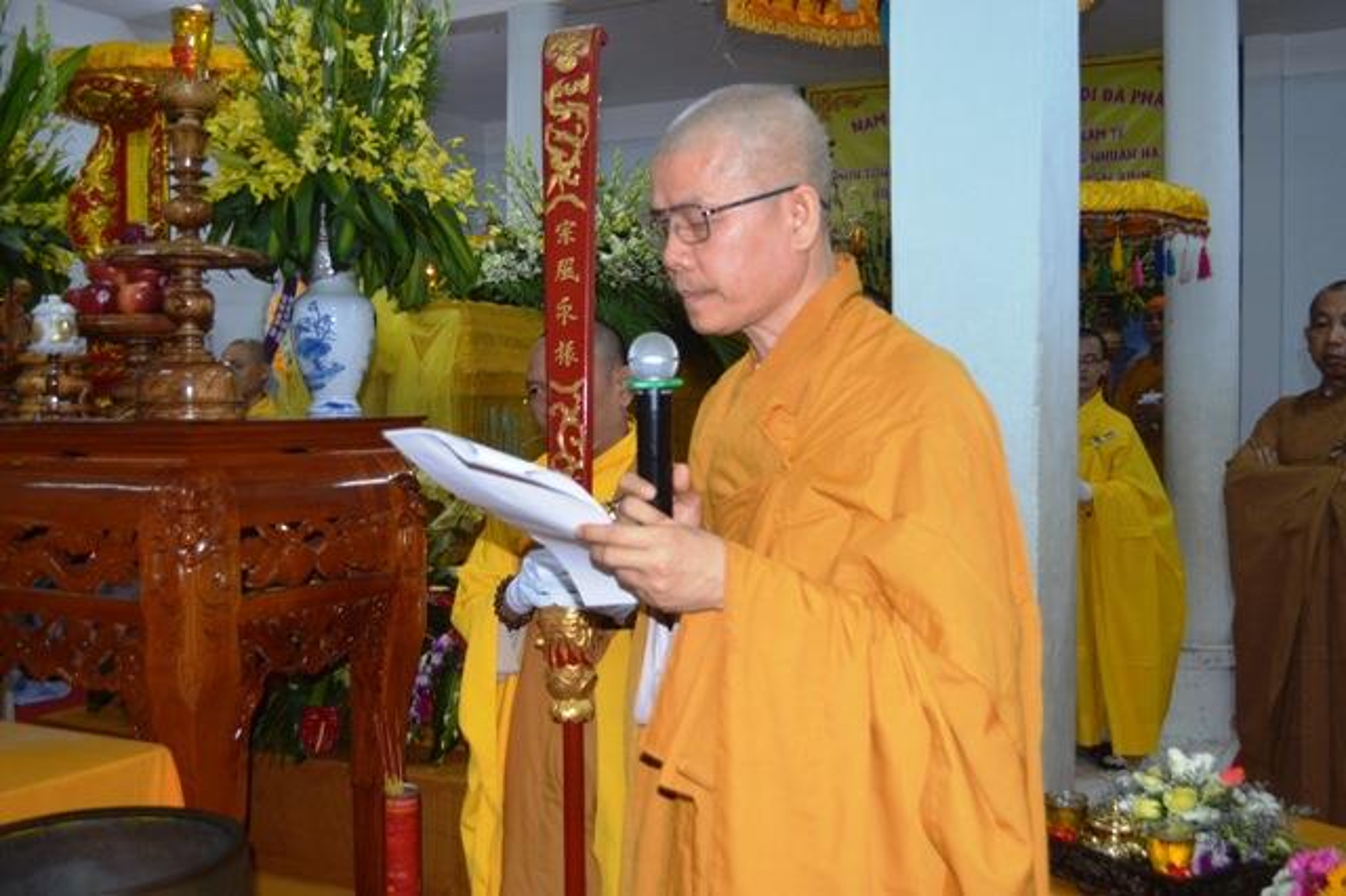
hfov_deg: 53.2
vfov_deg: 36.8
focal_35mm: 36
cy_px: 448
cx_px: 673
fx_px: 1345
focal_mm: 24
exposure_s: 1/60
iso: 1000
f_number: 4
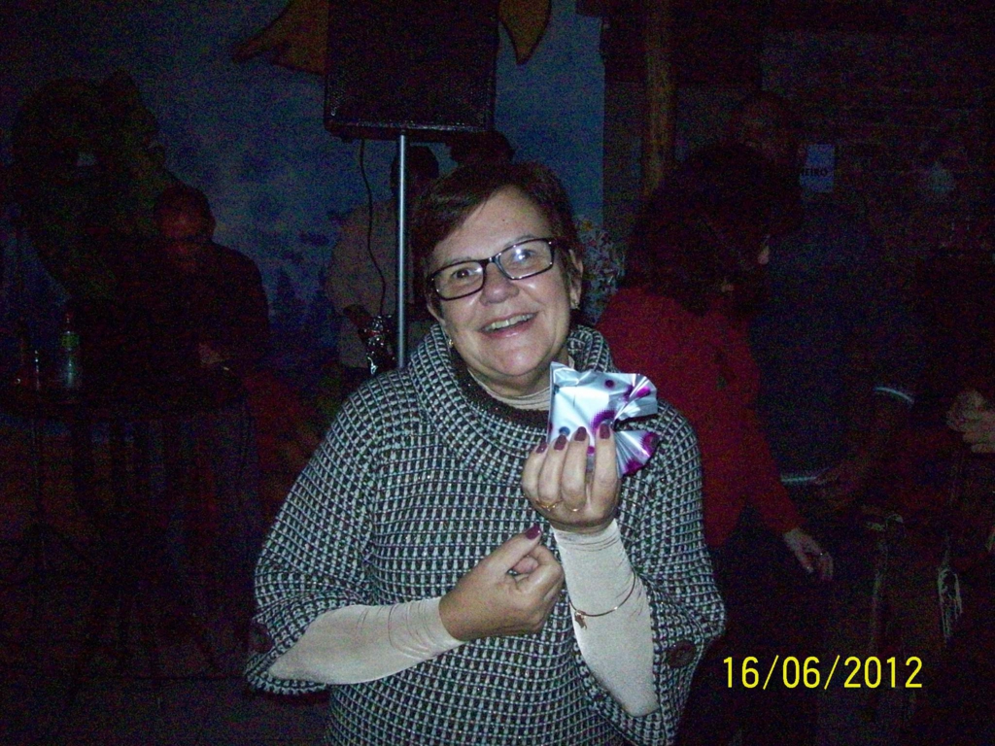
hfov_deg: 51.4
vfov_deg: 39.7
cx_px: 498
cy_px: 373
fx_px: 1035
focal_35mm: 36
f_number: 2.7
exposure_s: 1/128
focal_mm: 6
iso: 800
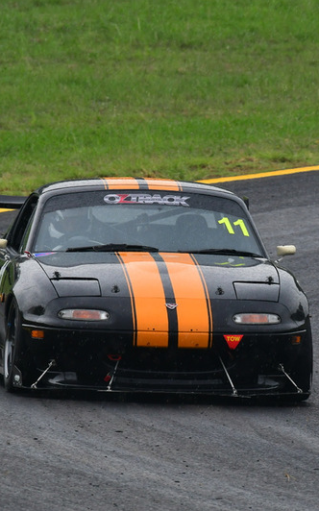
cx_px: 199
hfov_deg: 1.4
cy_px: 256
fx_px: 12811
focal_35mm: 920
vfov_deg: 2.3
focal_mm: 400
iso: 1000
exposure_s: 1/640
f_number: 11
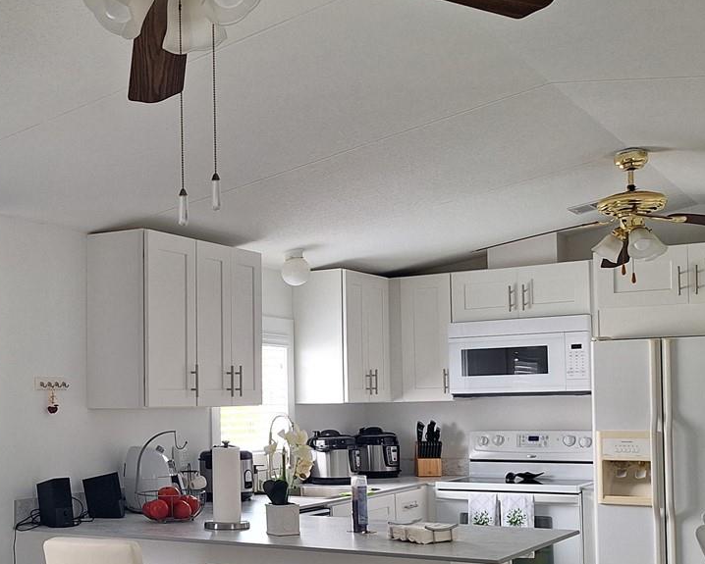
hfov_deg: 36.3
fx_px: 1044
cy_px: 390
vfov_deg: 30.0
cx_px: 158
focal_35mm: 50
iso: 80
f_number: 1.8
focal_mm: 5.54
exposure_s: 1/60
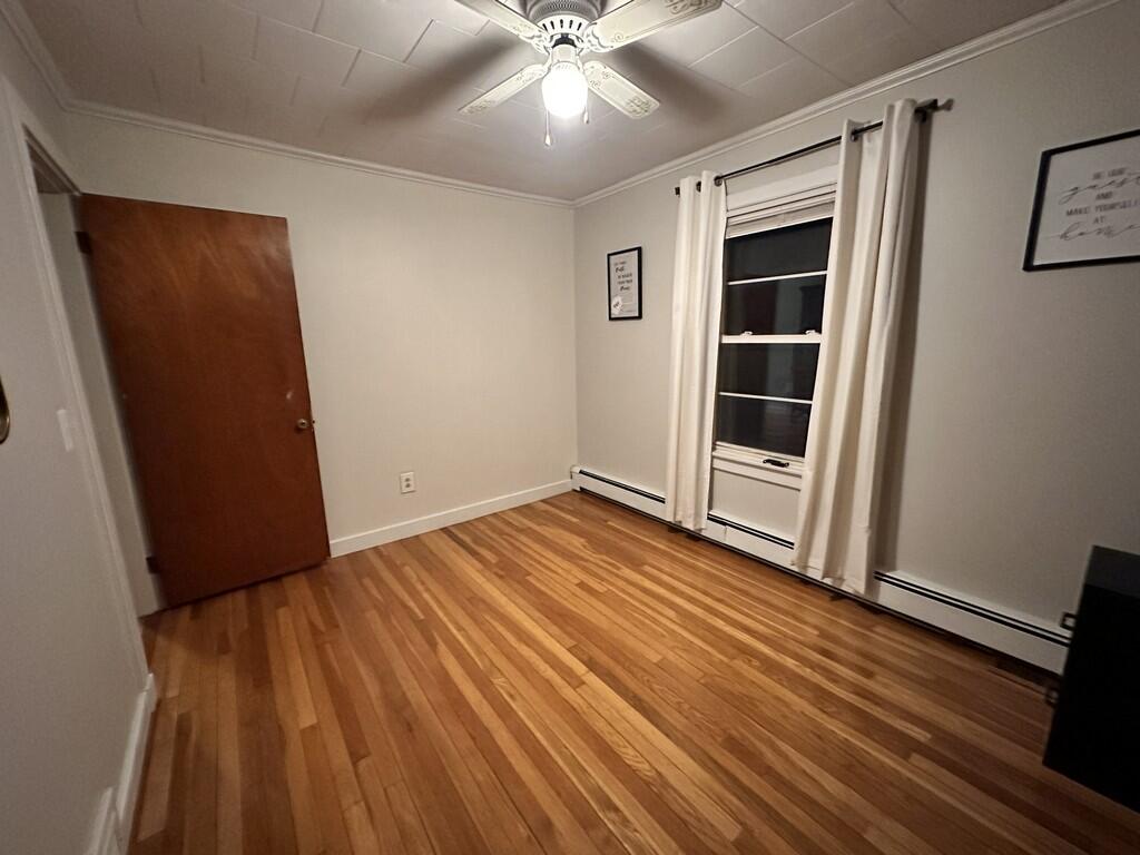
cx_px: 570
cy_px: 428
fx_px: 461
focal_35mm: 14
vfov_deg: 85.7
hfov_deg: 102.1
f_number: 2.2
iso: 1250
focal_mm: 2.22
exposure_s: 1/60
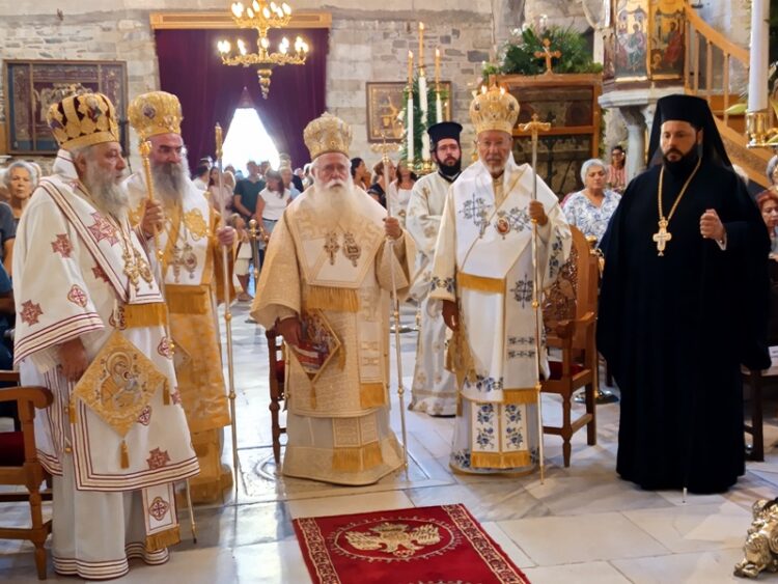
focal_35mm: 24
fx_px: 540
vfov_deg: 56.8
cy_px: 292
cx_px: 389
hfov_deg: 71.6
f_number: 1.7
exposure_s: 1/33.3
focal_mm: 5.31
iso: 1213
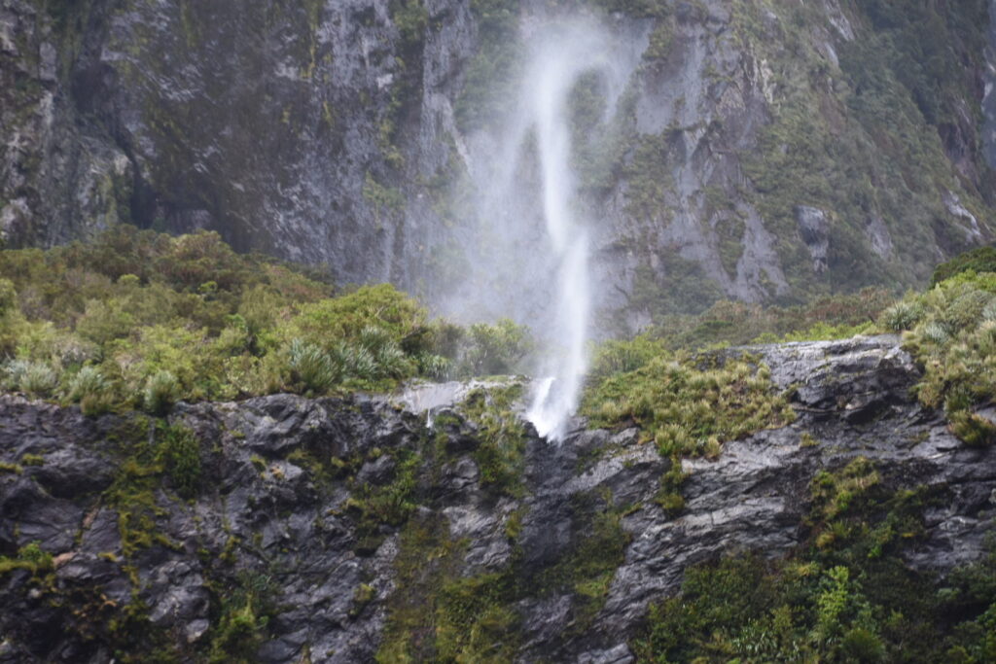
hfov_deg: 13.0
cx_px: 498
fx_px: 4358
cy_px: 332
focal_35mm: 158
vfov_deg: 8.7
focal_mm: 105
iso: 200
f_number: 5.6
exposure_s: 1/60
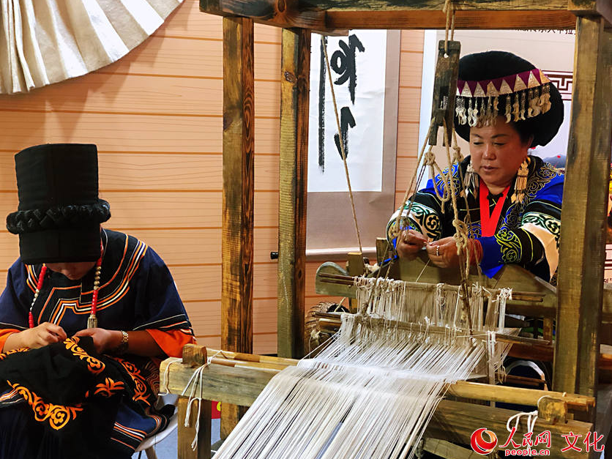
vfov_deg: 25.2
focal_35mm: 58
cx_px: 305
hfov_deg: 33.2
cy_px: 232
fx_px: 1025
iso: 200
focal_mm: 6.6
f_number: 2.8
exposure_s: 1/33
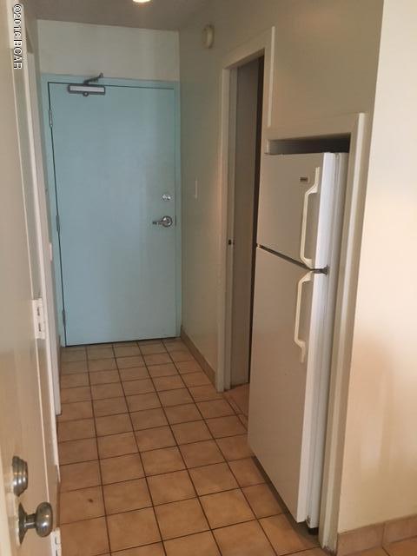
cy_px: 278
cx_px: 208
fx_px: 466
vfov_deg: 61.7
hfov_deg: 48.2
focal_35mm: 29
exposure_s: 1/20
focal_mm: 4.15
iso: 200
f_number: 2.2
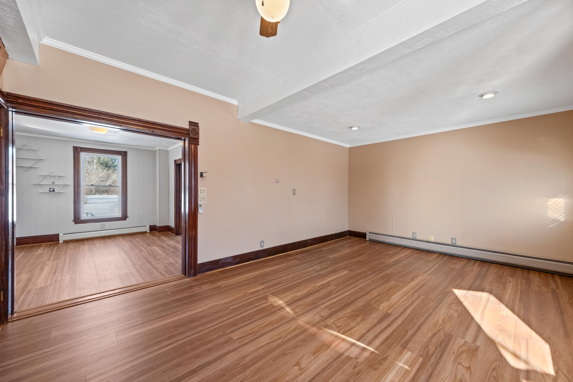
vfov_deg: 85.4
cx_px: 286
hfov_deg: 108.3
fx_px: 207
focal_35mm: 13
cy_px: 191
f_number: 8
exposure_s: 1/15
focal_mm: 8.9
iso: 500
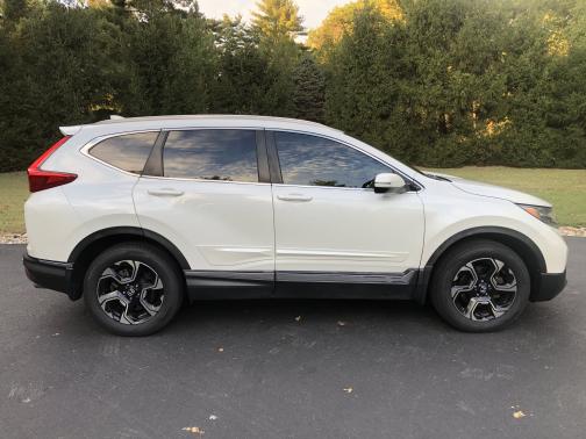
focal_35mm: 28
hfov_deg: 63.4
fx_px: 474
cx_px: 293
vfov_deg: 49.7
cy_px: 220
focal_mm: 3.99
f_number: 1.8
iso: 40
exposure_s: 1/120
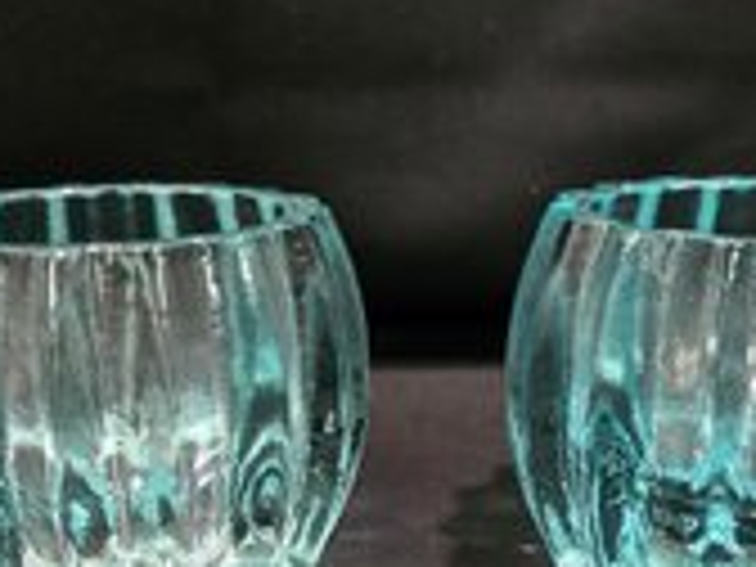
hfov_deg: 40.2
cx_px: 457
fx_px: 1026
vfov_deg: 30.7
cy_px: 376
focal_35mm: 47
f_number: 1.7
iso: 1250
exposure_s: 1/60
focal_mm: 6.3
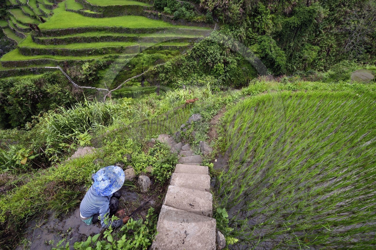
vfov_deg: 81.1
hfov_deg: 104.3
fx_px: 146
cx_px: 188
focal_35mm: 14
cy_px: 125
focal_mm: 14
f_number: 13
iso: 800
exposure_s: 1/160
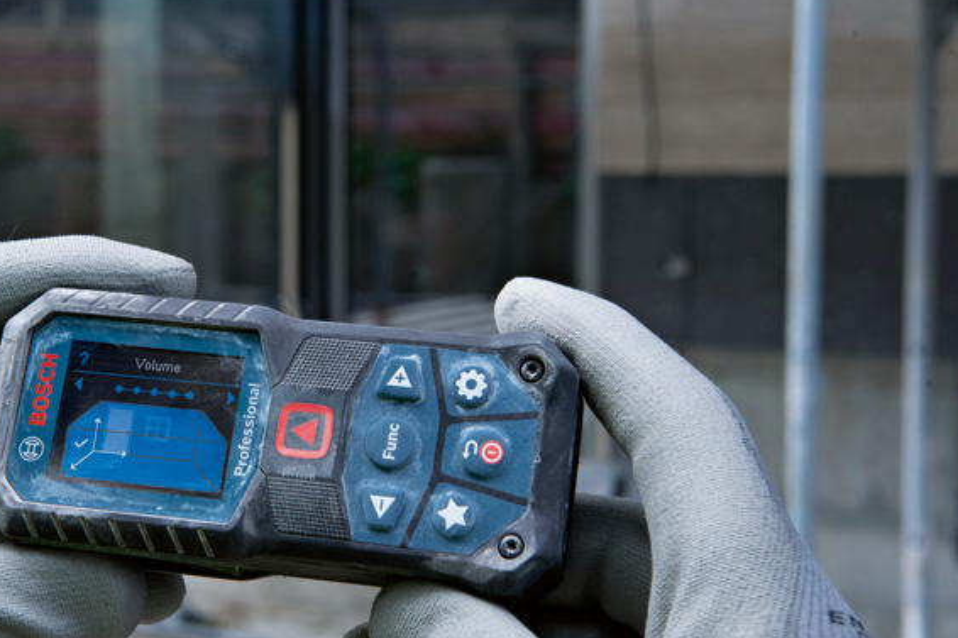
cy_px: 292
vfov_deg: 16.6
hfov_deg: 24.6
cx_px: 300
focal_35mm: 82
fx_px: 2181
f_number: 16
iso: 1600
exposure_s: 1/125
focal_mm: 58
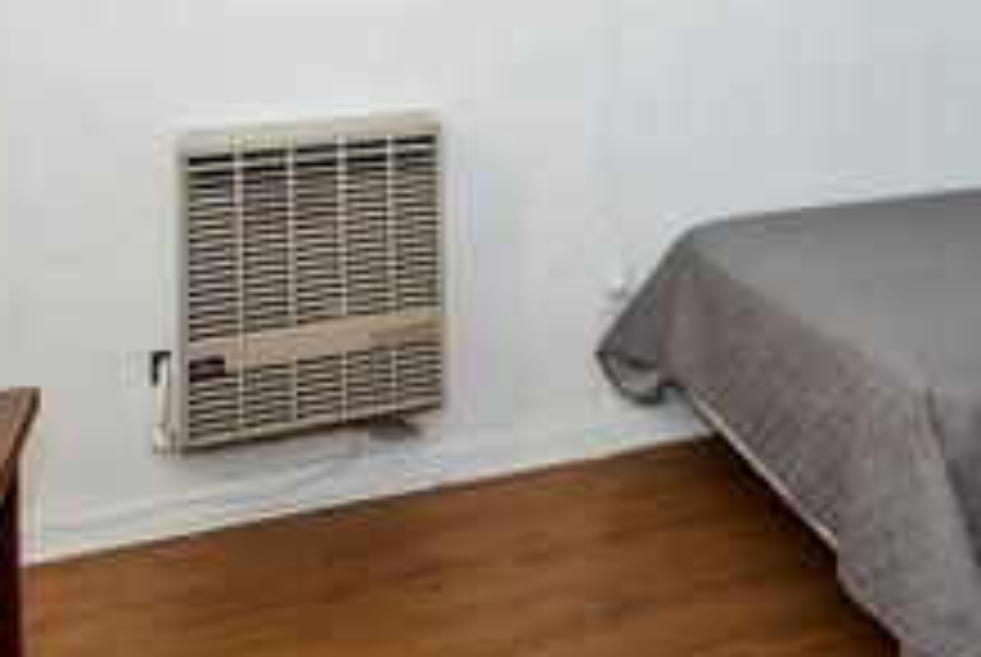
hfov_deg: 39.9
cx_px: 945
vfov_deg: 27.6
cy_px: -92
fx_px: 1201
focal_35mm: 44
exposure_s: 1/30
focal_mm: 10
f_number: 8
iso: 400
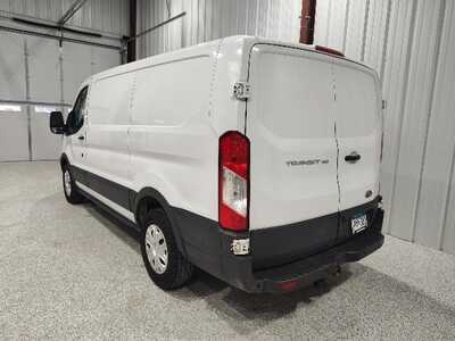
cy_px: 170
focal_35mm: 23
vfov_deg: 58.9
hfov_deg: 73.9
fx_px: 302
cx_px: 228
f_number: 1.8
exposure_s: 1/120
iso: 127
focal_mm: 5.56
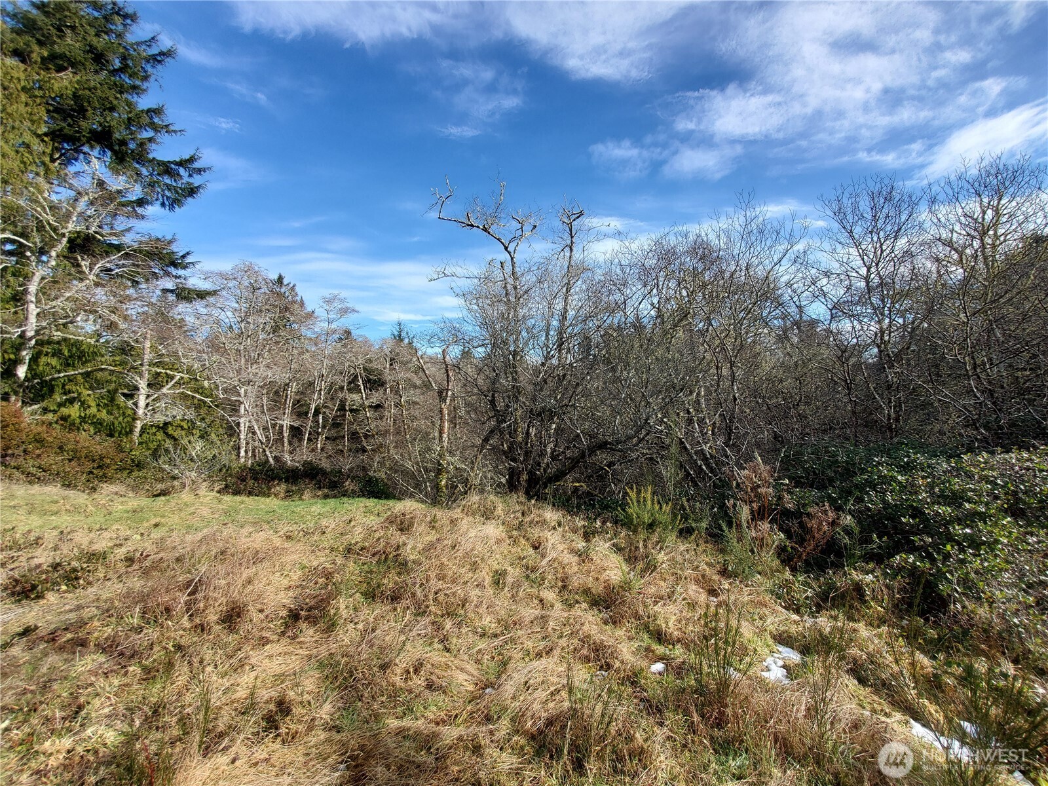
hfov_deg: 106.2
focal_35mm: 13
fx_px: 394
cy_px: 393
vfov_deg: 89.9
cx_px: 524
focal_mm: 1.8
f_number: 2.2
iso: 50
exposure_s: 1/715
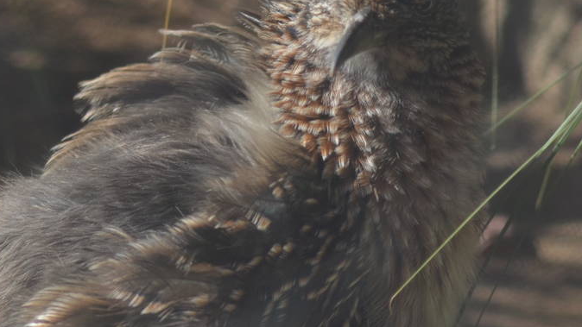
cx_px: 99
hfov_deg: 6.8
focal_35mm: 316
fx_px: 4880
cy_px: 220
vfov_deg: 3.8
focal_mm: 85
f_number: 5.6
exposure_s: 1/500
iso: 220
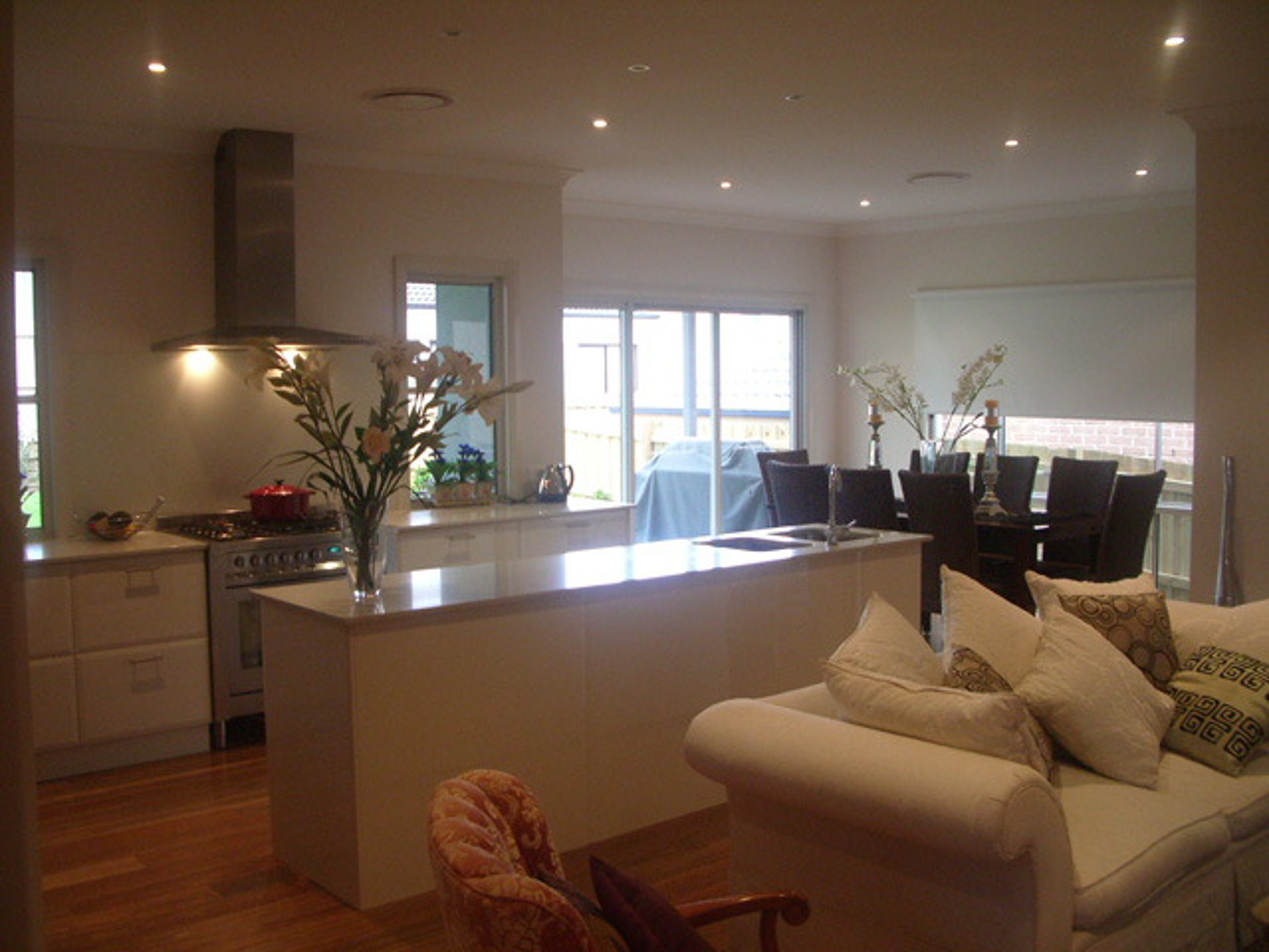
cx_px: 634
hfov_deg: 52.6
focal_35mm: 35
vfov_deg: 40.7
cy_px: 476
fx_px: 1283
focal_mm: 5.8
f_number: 2.6
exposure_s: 1/25
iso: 200
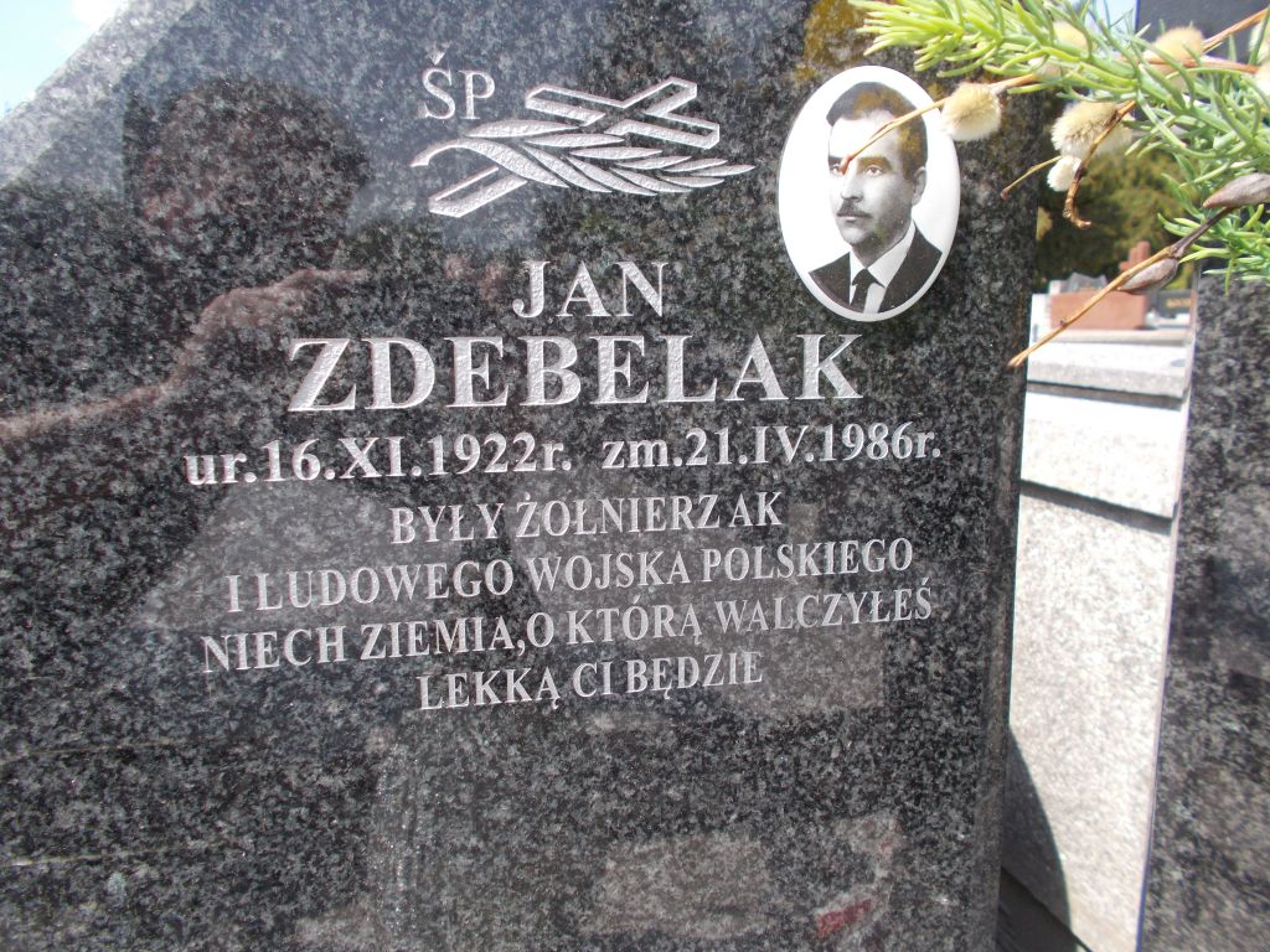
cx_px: 635
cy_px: 476
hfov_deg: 67.3
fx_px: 954
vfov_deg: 53.1
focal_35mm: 26
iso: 80
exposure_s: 1/400
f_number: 3.2
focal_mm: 4.6
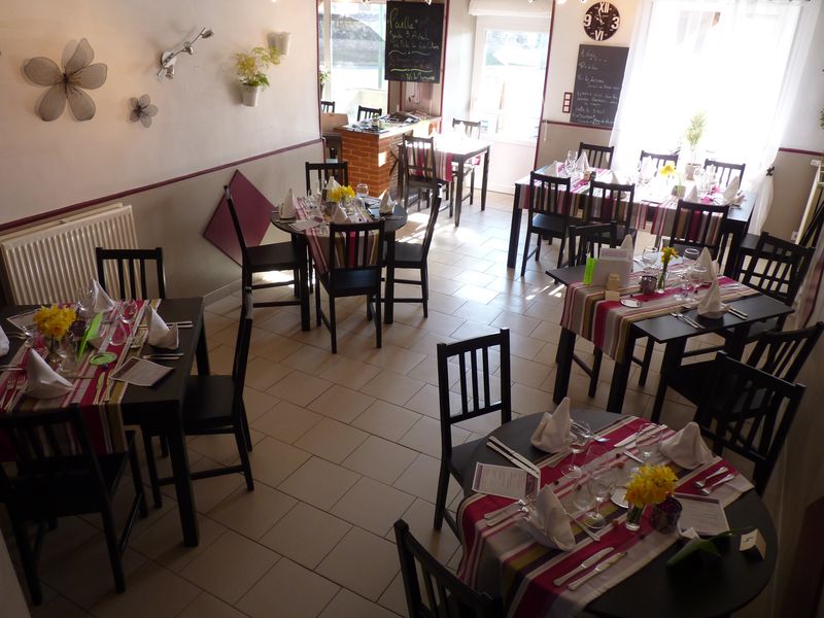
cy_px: 309
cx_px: 412
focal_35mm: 27
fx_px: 643
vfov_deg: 51.4
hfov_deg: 65.3
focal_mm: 4.8
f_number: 2.8
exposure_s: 1/30
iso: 125
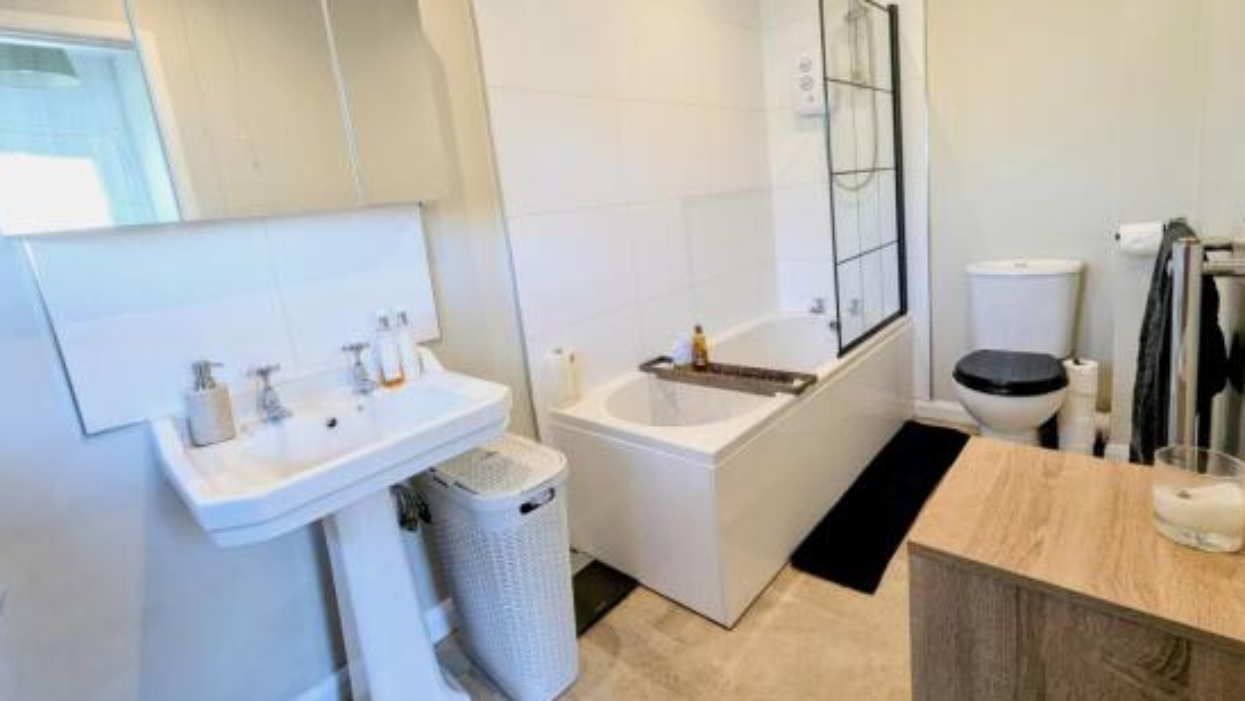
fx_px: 495
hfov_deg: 103.0
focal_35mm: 15
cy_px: 296
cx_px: 635
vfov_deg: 70.1
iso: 56
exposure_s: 1/25
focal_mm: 1.95
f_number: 2.2
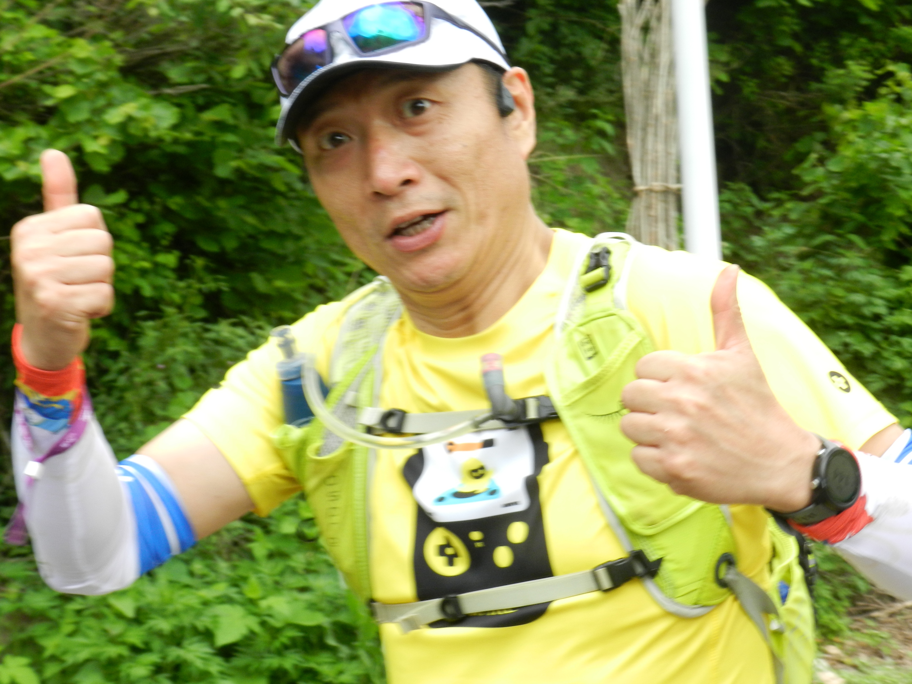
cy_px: 342
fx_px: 2002
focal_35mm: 76
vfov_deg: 19.4
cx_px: 456
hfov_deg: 25.7
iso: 280
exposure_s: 1/125
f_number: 4.8
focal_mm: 13.5
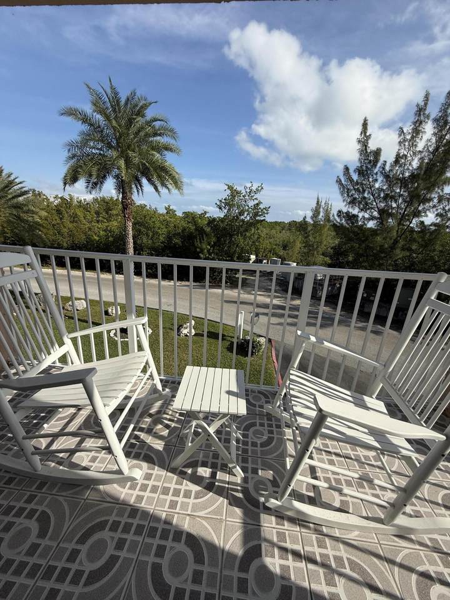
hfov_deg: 85.7
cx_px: 225
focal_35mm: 14
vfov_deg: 102.1
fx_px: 243
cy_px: 300
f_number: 2.2
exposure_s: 1/2506
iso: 50
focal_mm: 2.22
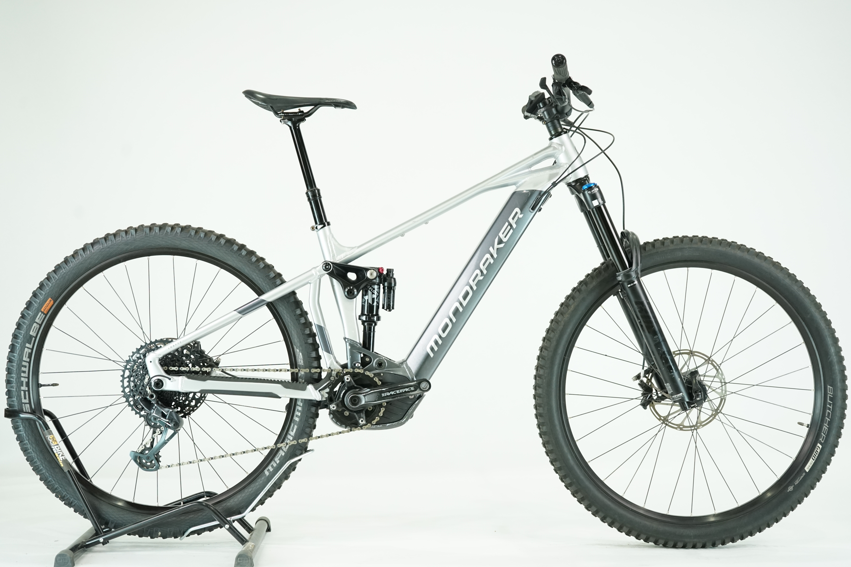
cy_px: 284
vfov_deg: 27.0
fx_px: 1182
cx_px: 426
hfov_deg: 39.6
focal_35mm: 50
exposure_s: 1/200
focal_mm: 50
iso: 2000
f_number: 5
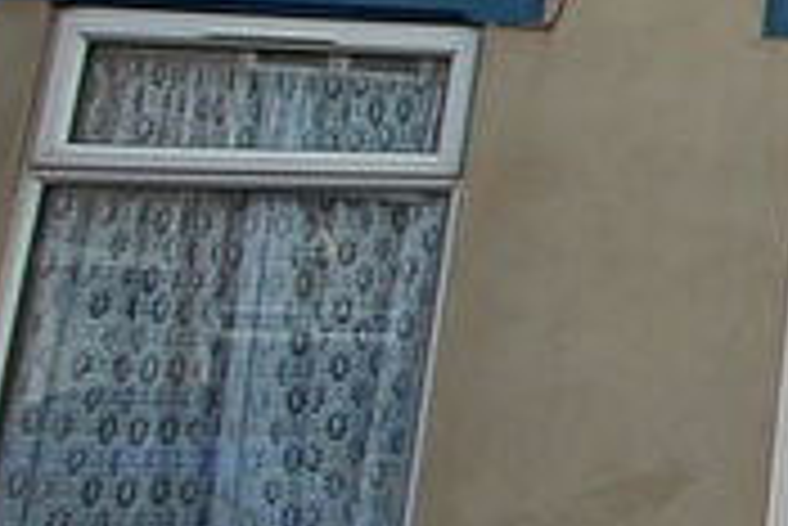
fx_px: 1314
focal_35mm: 60
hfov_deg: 20.2
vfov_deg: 22.2
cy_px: 67
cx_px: 1508
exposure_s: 1/250
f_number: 8
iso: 200
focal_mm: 10
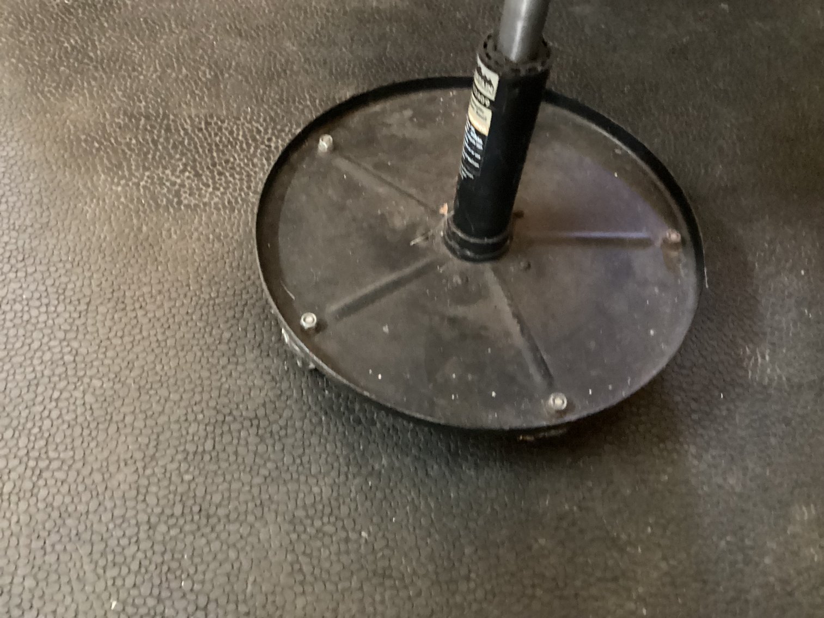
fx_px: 738
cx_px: 412
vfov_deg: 45.4
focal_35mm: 31
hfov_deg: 58.3
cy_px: 309
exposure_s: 1/17
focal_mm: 3.3
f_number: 2.4
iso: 800
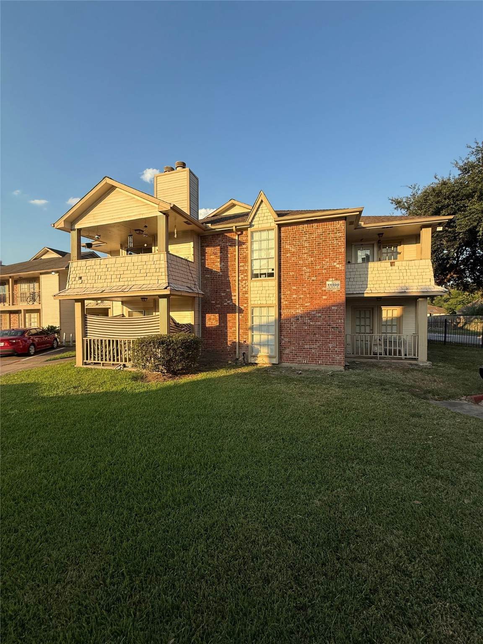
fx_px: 260
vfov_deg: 102.1
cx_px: 242
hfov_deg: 85.7
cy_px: 322
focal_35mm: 14
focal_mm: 2.22
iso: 50
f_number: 2.2
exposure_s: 1/853
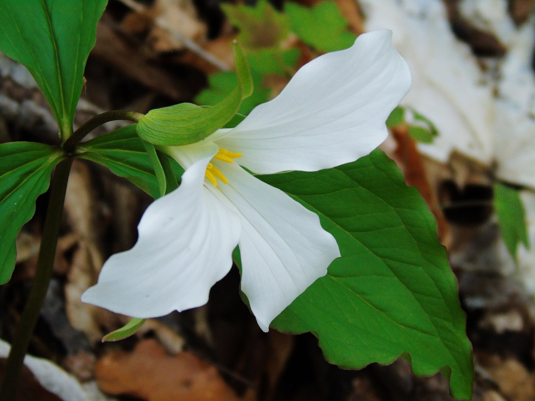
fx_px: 2503
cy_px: 200
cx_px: 268
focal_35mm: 162
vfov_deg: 9.2
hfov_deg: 12.2
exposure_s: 1/400
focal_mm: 29
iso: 200
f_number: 4.9
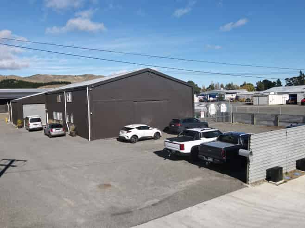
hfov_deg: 71.6
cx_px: 152
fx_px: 211
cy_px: 114
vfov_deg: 56.8
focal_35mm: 24
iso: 100
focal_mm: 4.5
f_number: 2.8
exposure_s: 1/1000
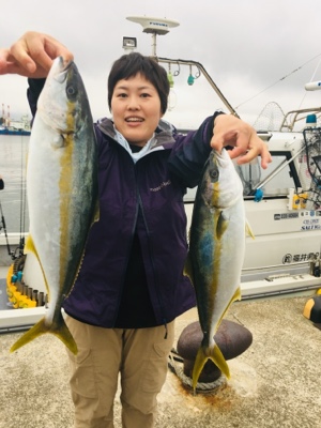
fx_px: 359
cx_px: 160
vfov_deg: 61.7
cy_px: 214
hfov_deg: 48.2
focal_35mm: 29
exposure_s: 1/60
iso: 25
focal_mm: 4.15
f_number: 2.2
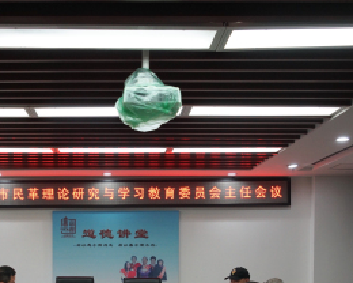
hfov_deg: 35.6
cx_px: 115
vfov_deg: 27.7
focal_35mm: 52
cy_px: 271
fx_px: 543
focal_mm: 24
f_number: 4.5
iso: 1000
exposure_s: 1/80
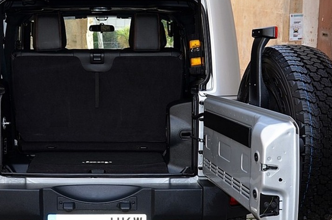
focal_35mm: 59
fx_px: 543
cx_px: 97
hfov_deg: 33.5
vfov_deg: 22.9
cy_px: 96
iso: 160
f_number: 3.8
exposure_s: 1/200
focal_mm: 22
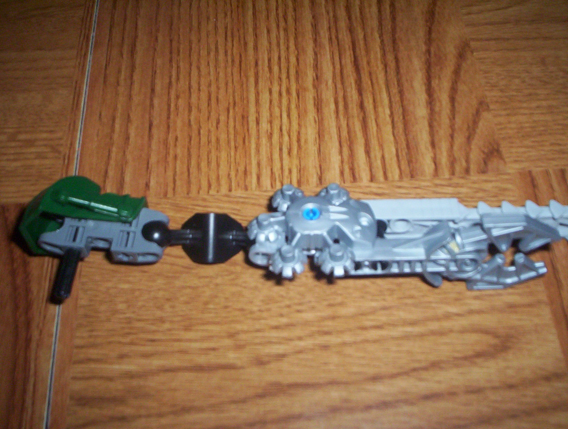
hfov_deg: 48.9
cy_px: 214
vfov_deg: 37.9
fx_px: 625
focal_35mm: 38
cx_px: 284
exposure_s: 1/60
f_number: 4.5
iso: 140
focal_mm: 4.99
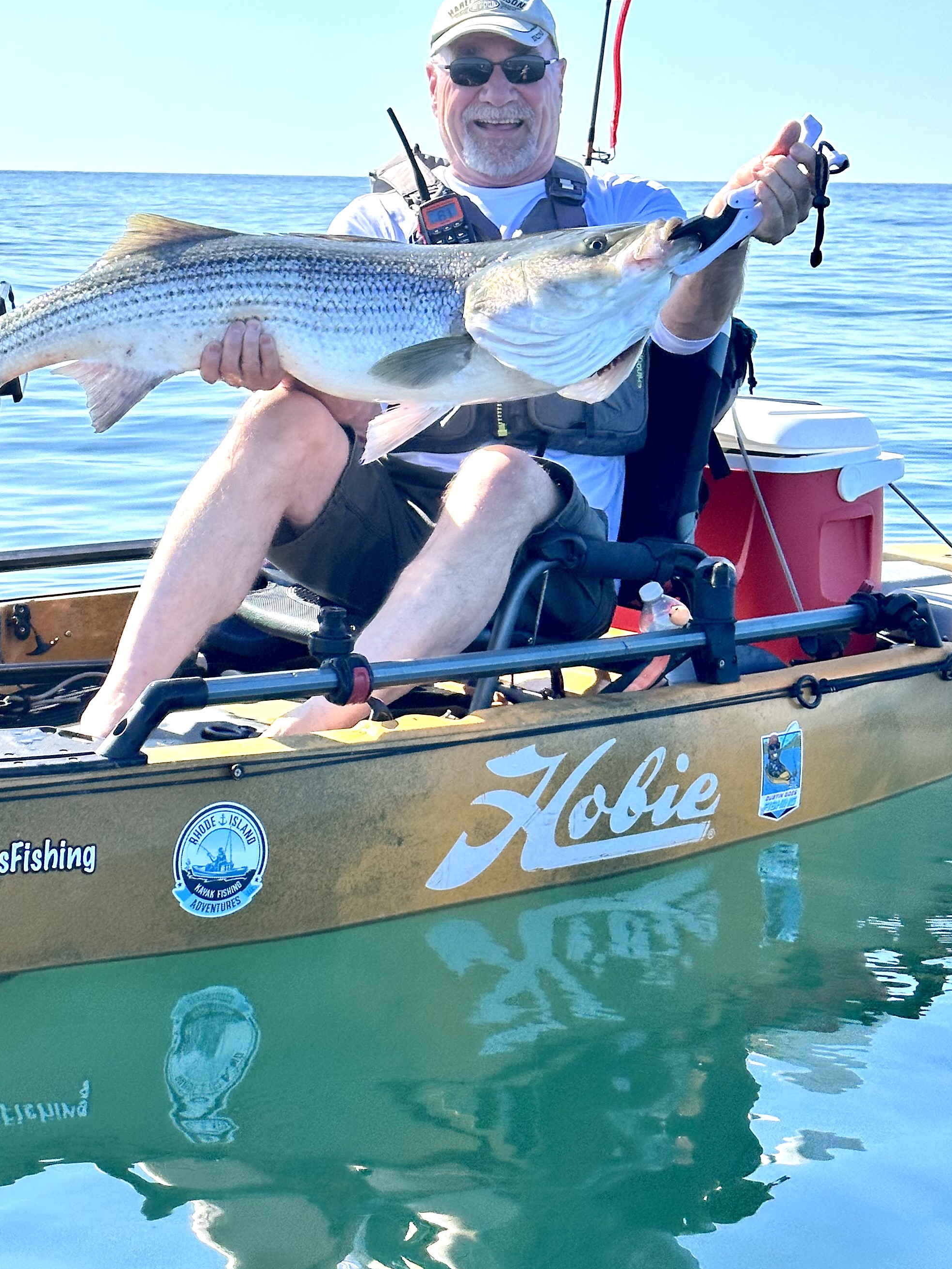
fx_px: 2713
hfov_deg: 19.8
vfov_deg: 26.3
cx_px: 260
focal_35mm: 74
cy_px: 585
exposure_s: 1/4566
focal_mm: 6.86
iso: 64
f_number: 1.78
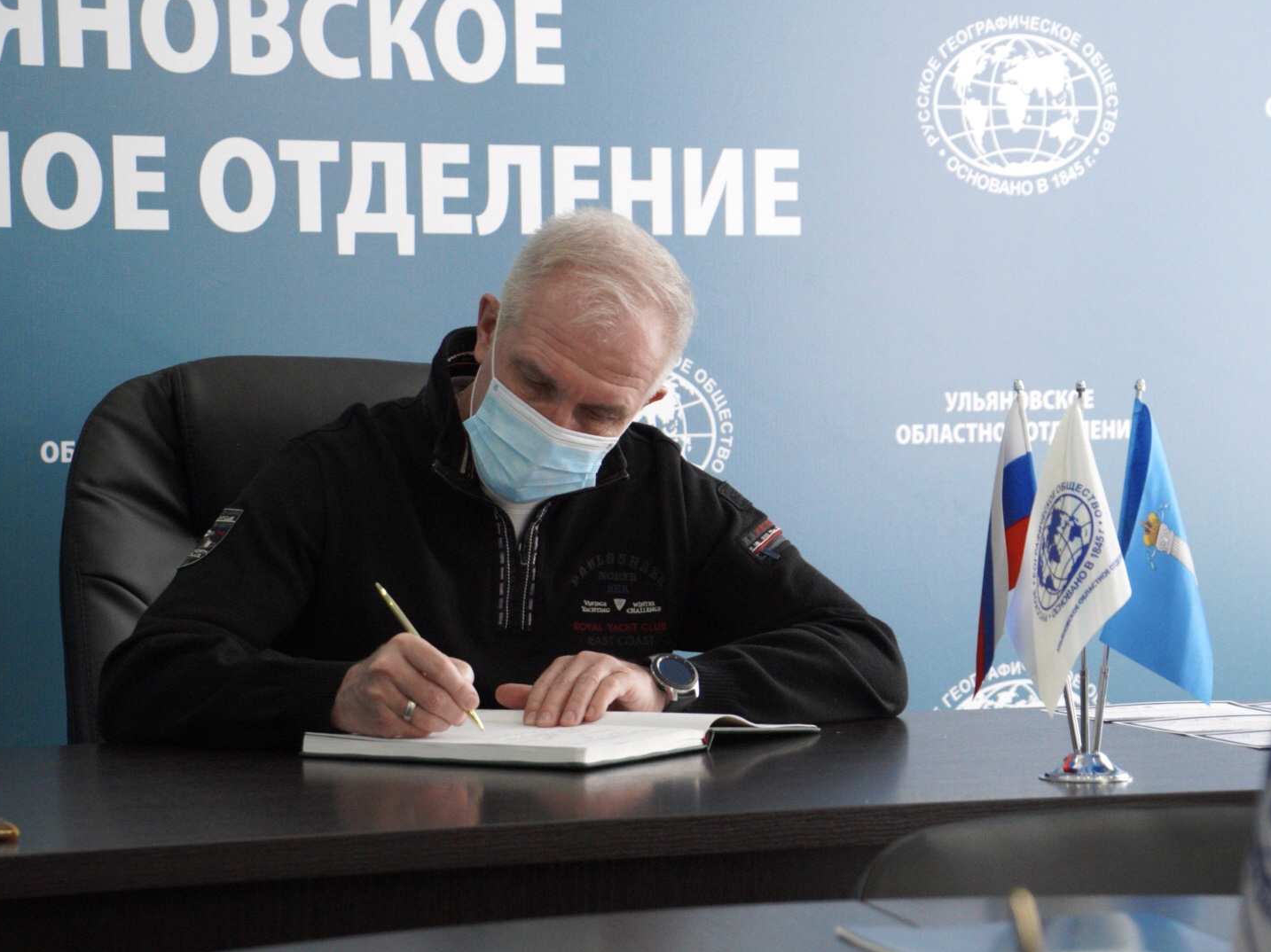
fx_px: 4662
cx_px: 705
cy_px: 475
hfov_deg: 15.5
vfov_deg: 11.7
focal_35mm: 127
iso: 4000
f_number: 6.3
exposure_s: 1/125
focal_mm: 78
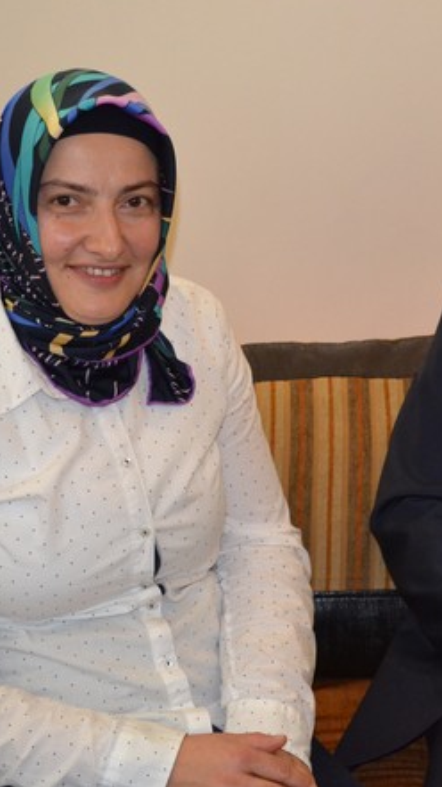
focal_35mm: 86
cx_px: 421
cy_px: 394
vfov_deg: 24.7
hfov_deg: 13.9
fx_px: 1792
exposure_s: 1/60
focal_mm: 36
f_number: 5
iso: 2500
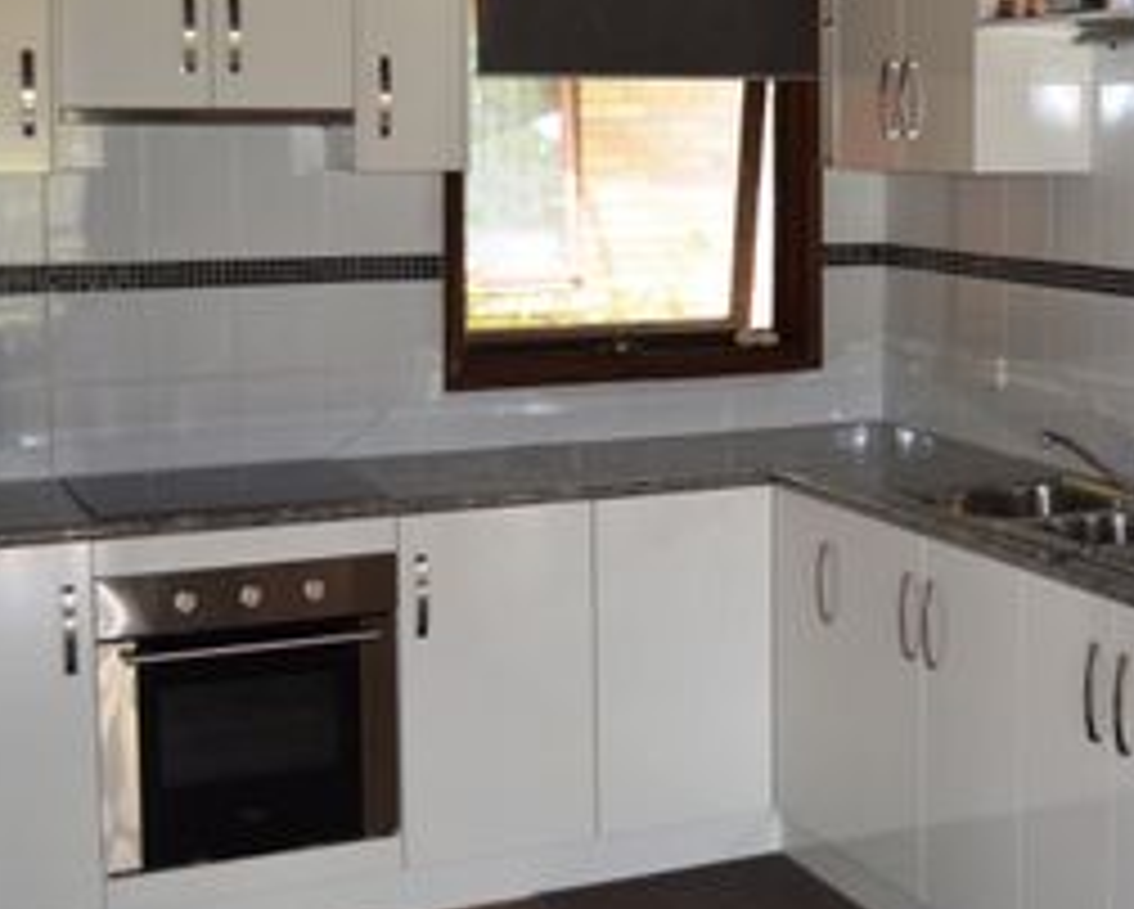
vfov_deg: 24.1
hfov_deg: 29.1
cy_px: 268
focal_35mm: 63
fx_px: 2116
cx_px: 950
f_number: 4
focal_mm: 24
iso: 1000
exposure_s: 1/60
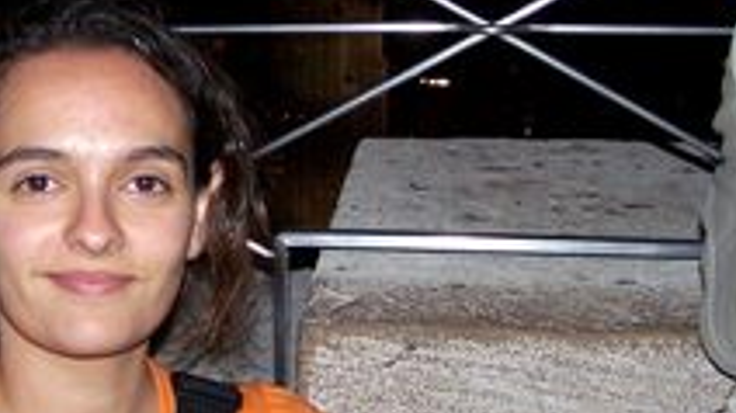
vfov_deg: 13.7
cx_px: 163
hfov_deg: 23.9
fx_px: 1717
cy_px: 94
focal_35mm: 88
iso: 140
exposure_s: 1/60
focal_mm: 6.3
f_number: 2.8
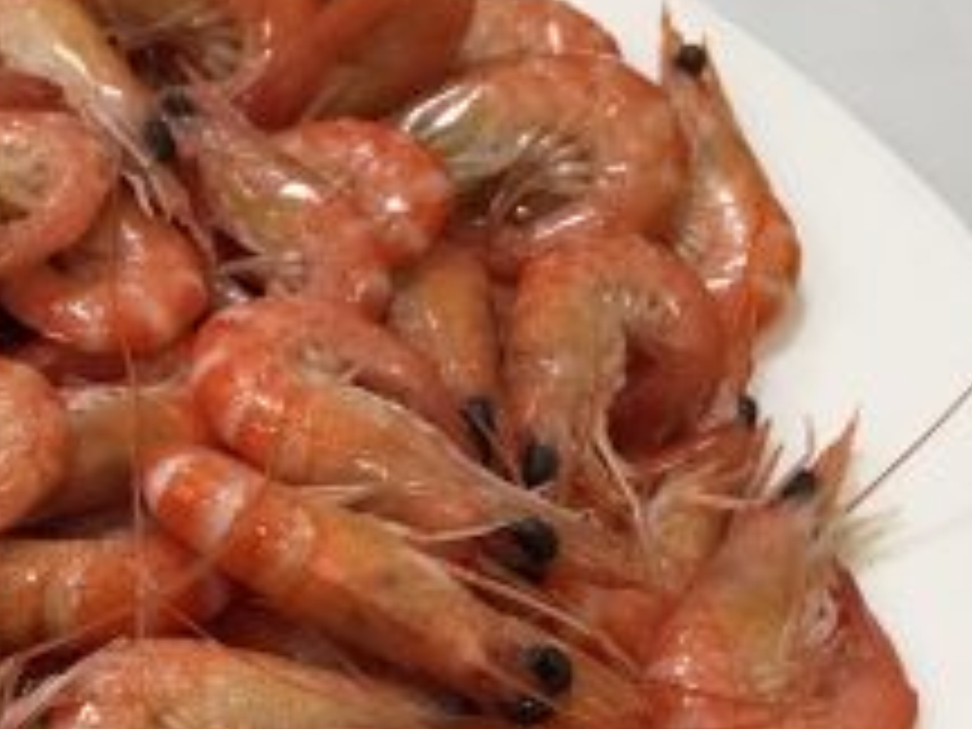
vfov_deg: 15.5
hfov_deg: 19.6
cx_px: -212
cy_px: 691
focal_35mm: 94
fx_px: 2639
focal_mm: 4.15
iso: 50
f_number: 2.2
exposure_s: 1/33
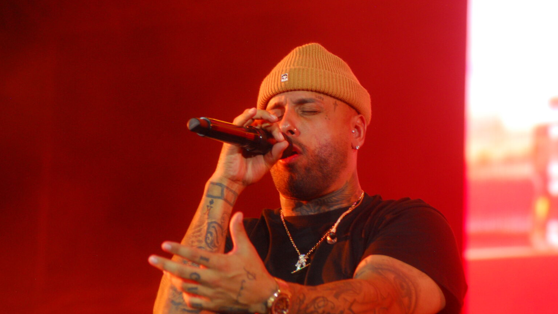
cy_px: 184
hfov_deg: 10.1
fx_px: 3159
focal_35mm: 214
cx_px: 279
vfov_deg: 5.7
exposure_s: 1/100
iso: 800
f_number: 5
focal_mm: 135
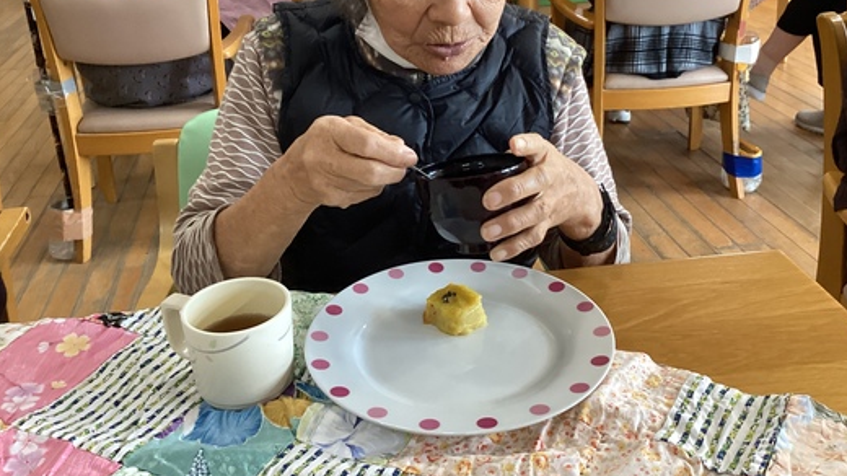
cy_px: 134
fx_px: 876
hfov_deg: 51.6
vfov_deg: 30.0
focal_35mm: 39
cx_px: 443
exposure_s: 1/60
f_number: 2.4
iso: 250
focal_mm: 3.3
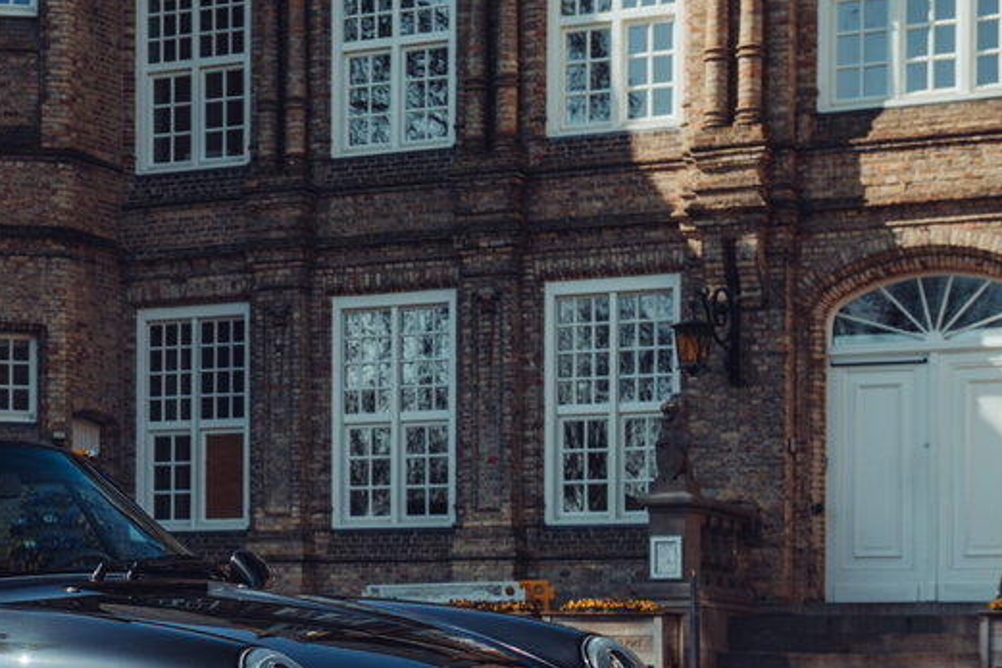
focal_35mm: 108
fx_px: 3005
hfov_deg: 18.5
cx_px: 52
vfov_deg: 12.6
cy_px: 605
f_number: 5.6
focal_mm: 55
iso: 100
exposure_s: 1/200
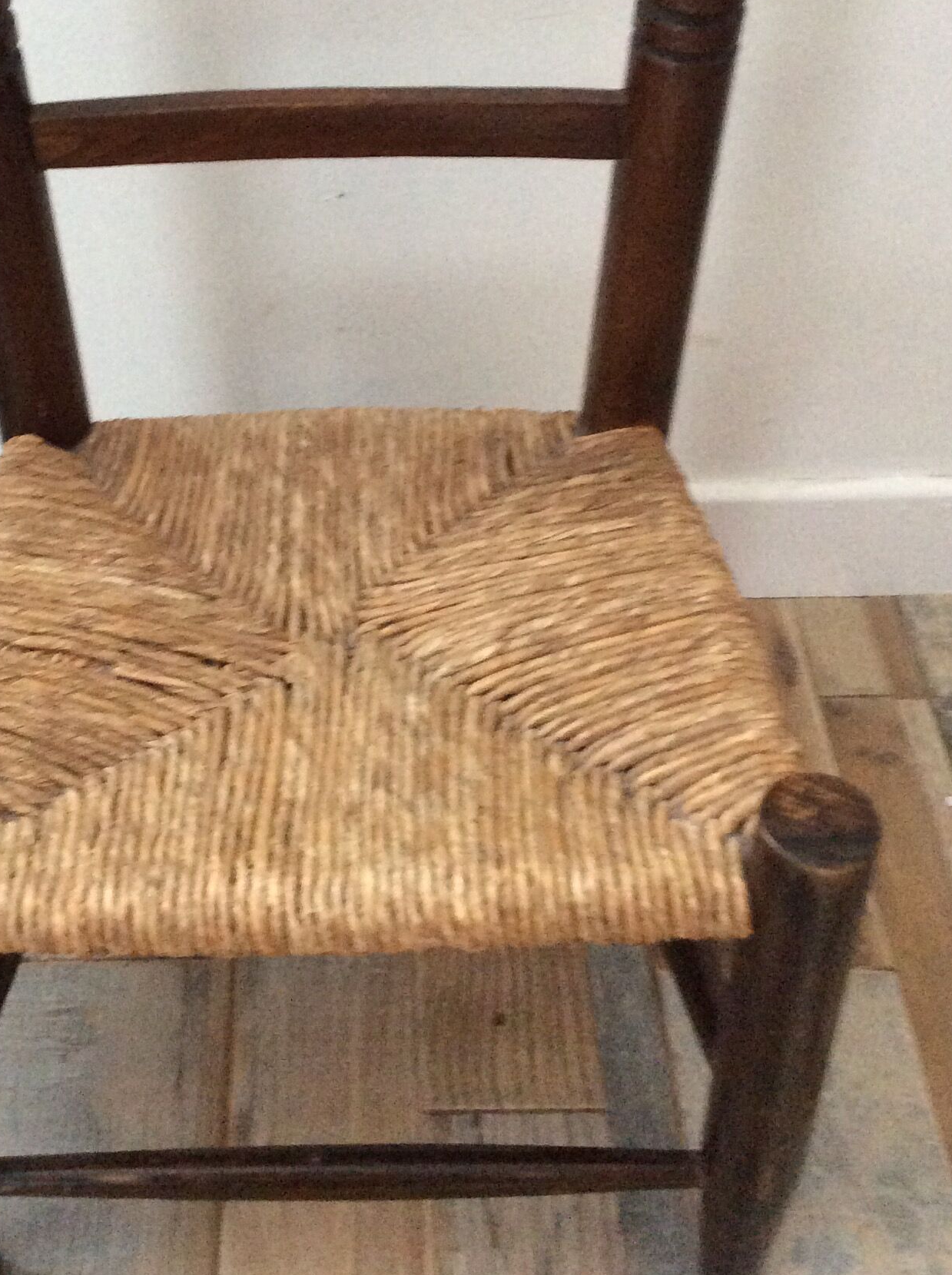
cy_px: 423
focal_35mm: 50
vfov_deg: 37.8
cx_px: 342
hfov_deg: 28.9
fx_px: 1838
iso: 320
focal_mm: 3.3
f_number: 2.4
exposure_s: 1/20
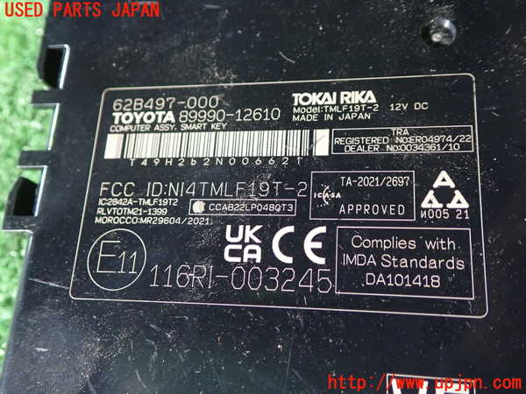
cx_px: 263
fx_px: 547
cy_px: 197
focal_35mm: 36
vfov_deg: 39.7
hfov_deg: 51.4
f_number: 2.5
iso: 800
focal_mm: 6.37
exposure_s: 1/25
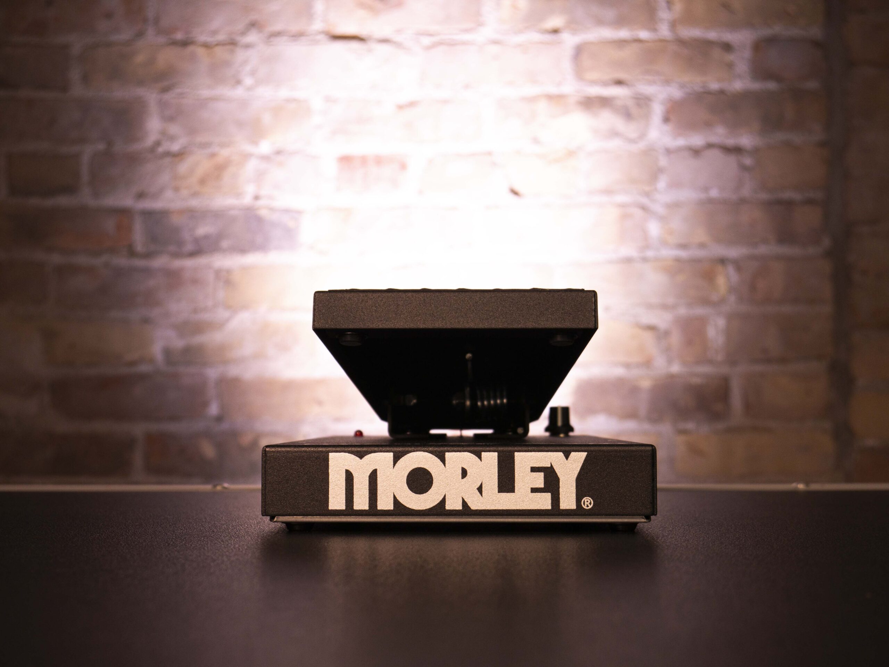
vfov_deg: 29.1
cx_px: 444
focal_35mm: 50
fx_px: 1285
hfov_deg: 38.2
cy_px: 334
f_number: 5.3
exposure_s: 1/25
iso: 200
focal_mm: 25
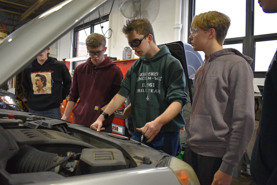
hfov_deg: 67.4
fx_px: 208
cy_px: 92
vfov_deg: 47.9
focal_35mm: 27
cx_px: 138
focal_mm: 18
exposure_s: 1/400
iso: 3200
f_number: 3.5
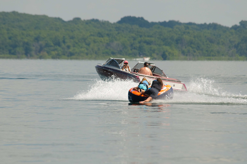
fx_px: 4112
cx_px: 124
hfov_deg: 3.4
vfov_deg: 2.3
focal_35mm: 600
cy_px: 82
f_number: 6.3
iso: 400
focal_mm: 400
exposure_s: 1/2000
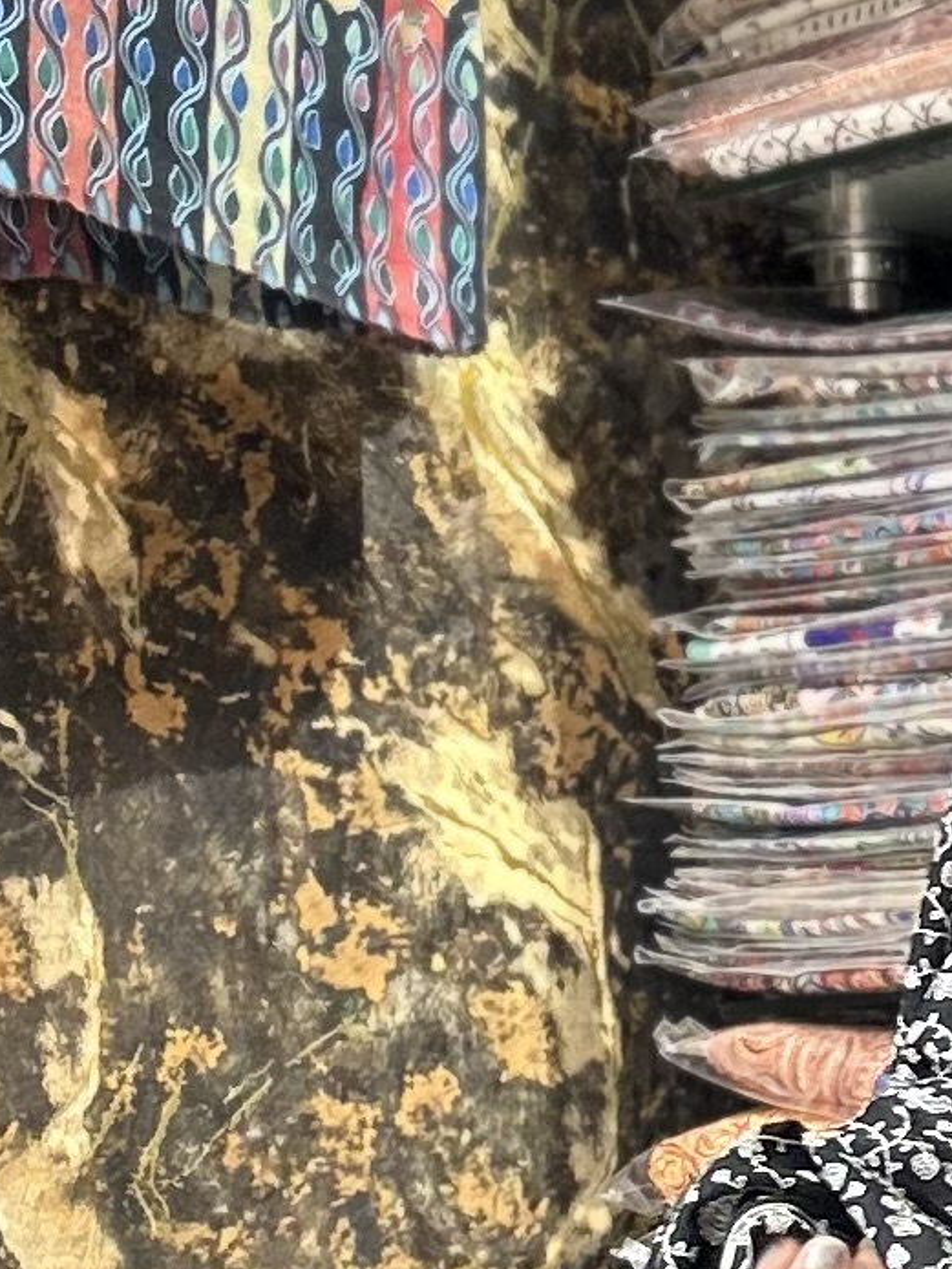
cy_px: 1066
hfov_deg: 9.3
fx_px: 5534
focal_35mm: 151
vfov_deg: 13.0
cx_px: 1760
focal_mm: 5.7
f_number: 1.5
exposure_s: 1/50
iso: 64
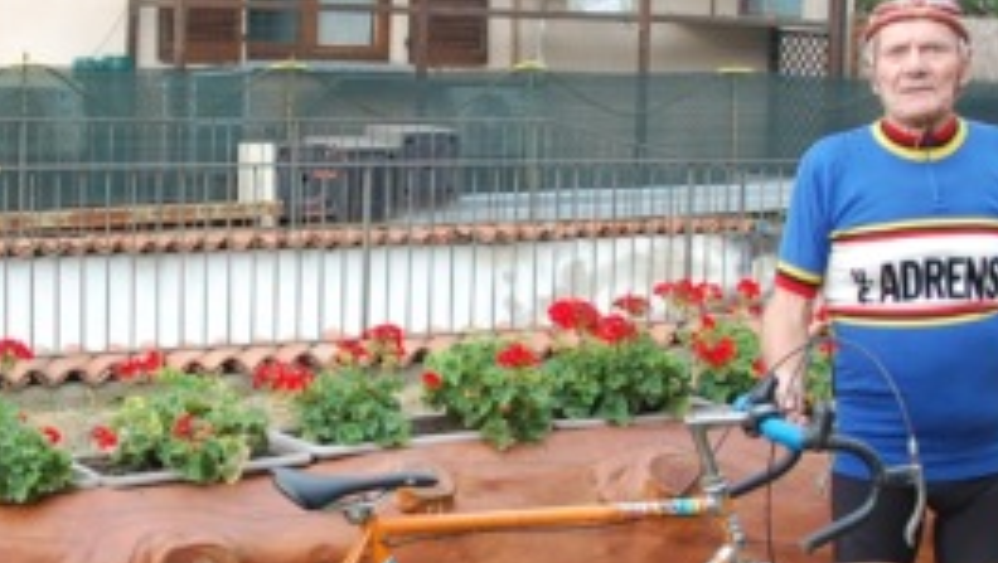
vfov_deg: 26.1
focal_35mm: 45
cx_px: 624
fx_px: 1192
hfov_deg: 45.1
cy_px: 452
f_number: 6.3
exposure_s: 1/160
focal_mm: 18
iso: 200
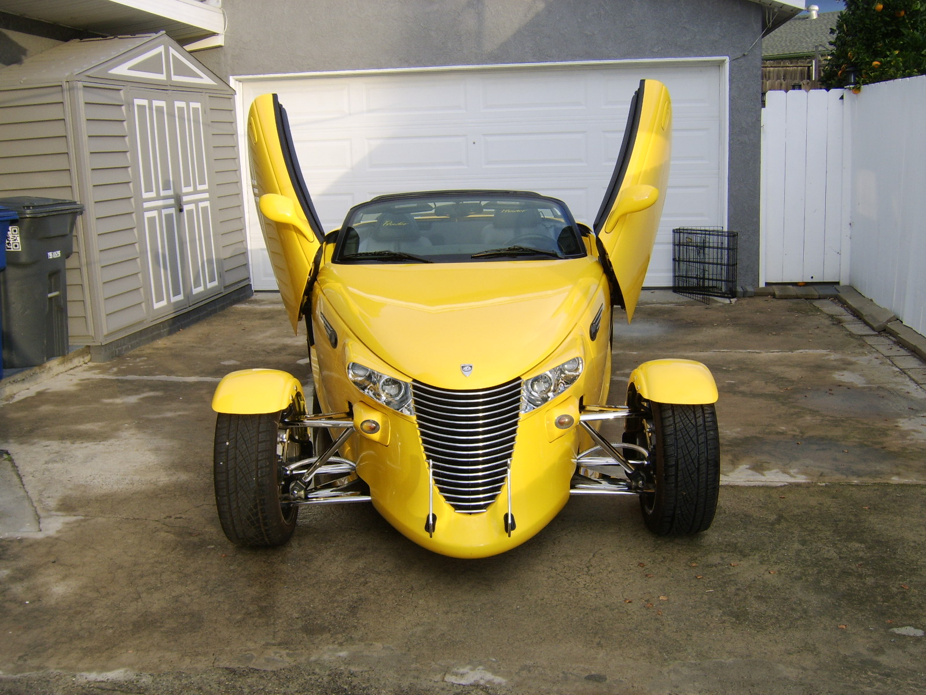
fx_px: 829
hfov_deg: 58.4
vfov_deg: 45.4
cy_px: 348
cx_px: 463
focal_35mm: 31
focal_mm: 8.13
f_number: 5.6
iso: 71
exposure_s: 1/104
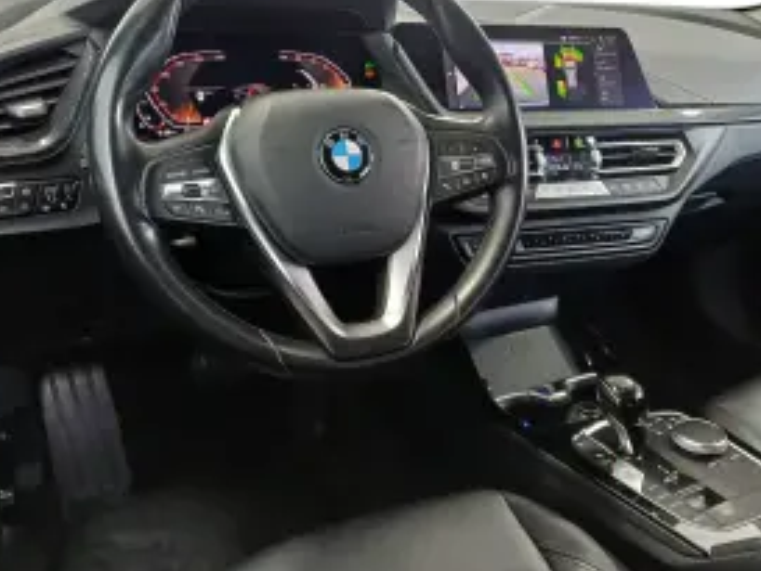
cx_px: 415
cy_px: 226
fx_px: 726
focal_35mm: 33
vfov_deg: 42.7
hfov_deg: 55.2
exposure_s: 1/50
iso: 160
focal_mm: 4.65
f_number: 1.8
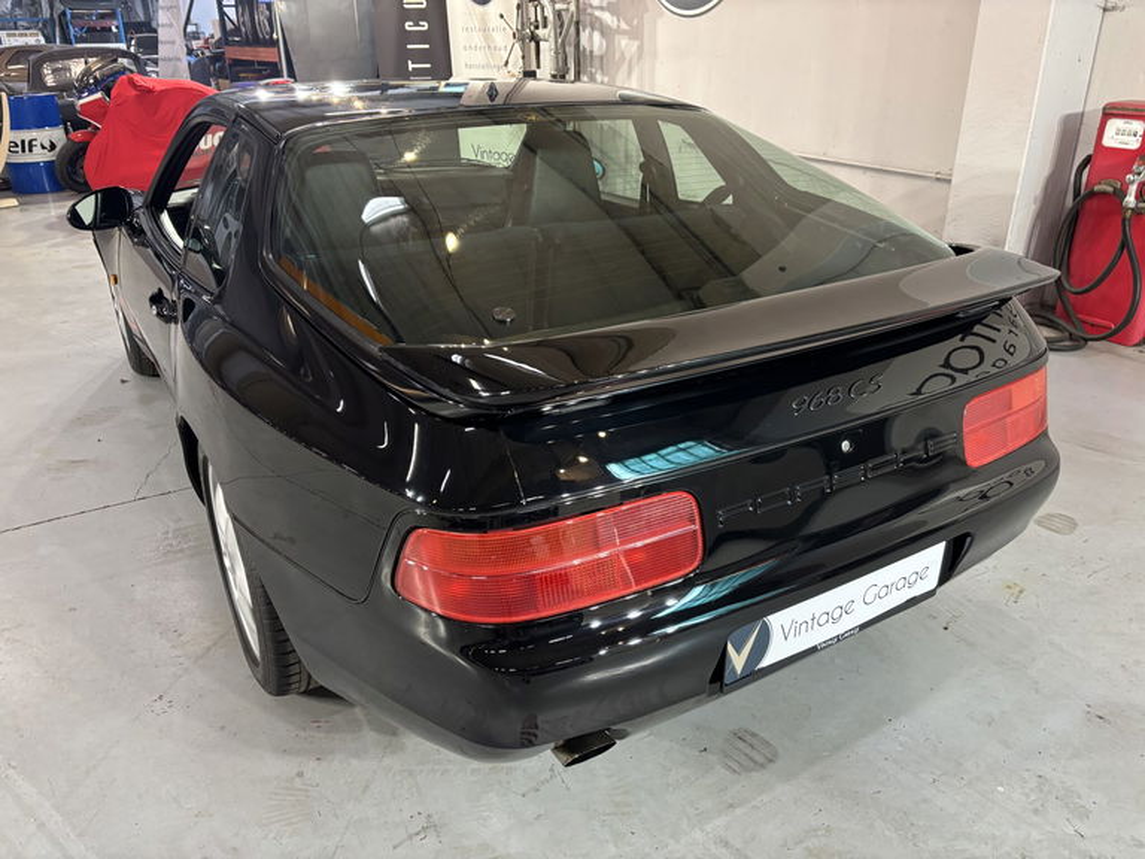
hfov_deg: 67.3
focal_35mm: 26
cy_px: 430
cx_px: 572
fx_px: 860
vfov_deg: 53.1
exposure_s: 1/50
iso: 320
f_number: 1.6
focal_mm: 5.96
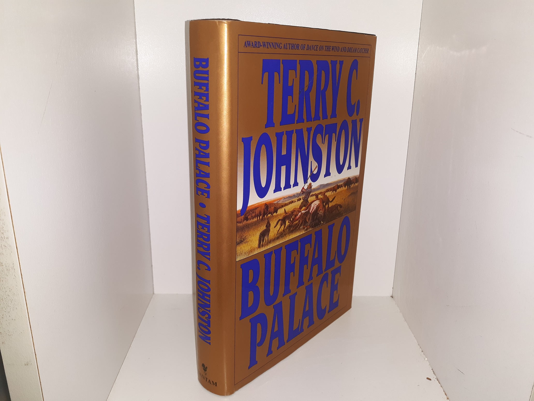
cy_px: 200
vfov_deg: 49.7
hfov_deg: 63.4
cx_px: 267
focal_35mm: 28
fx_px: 432
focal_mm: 3.7
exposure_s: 1/120
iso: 50
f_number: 1.7
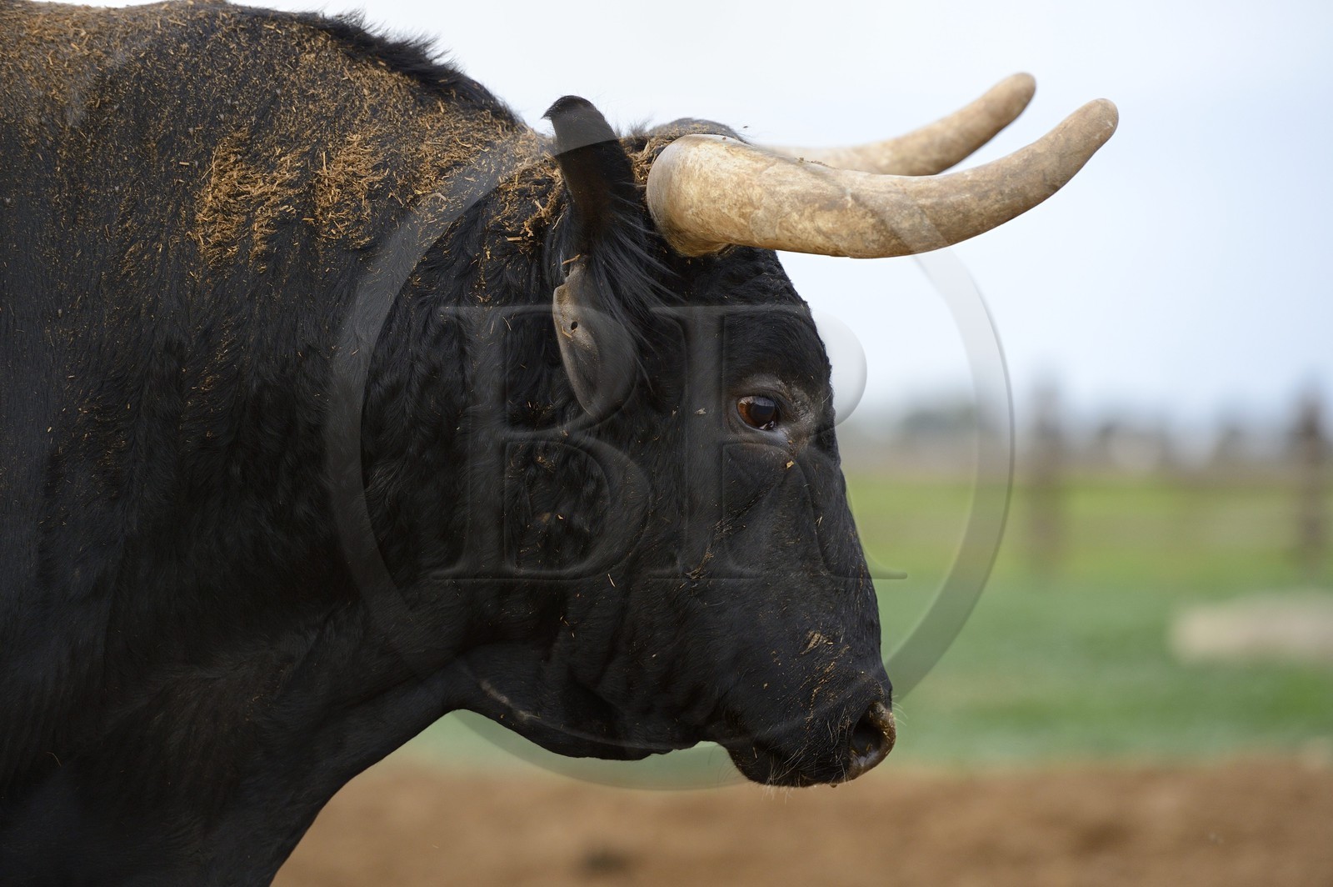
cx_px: 666
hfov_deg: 11.8
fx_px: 6474
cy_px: 444
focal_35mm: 175
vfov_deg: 7.8
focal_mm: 175
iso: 800
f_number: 3.5
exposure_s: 1/500
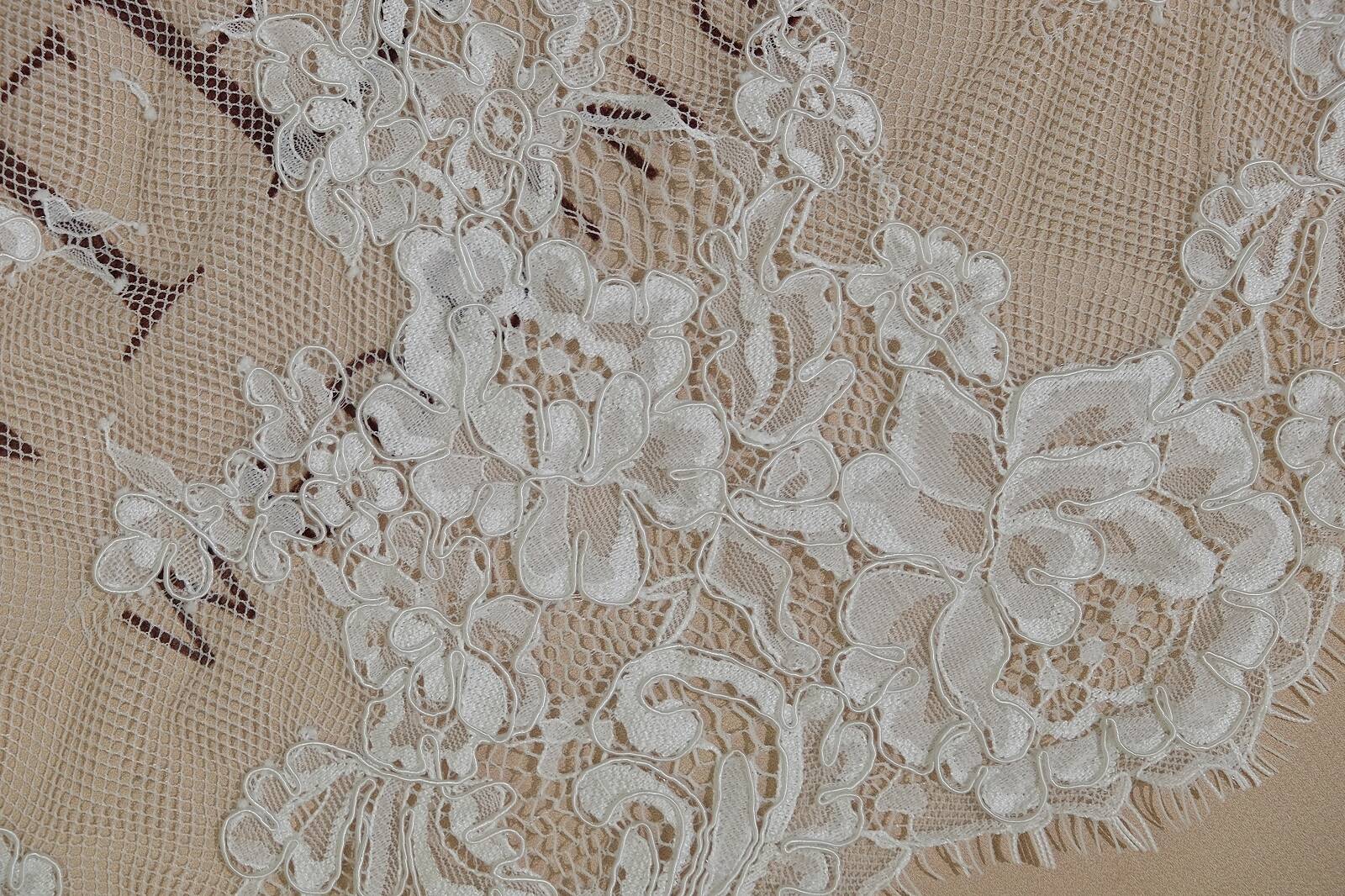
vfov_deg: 17.9
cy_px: 448
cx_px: 672
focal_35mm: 76
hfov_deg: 26.7
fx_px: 2839
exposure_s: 1/80
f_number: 4
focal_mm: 50.5
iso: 200
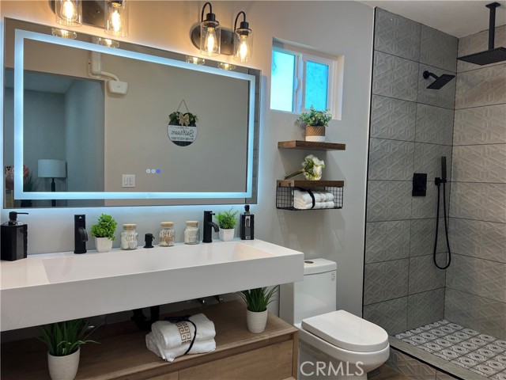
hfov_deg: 67.3
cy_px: 190
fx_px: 380
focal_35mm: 26
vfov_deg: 53.1
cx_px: 253
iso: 50
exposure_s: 1/118
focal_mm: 5.7
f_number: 1.5
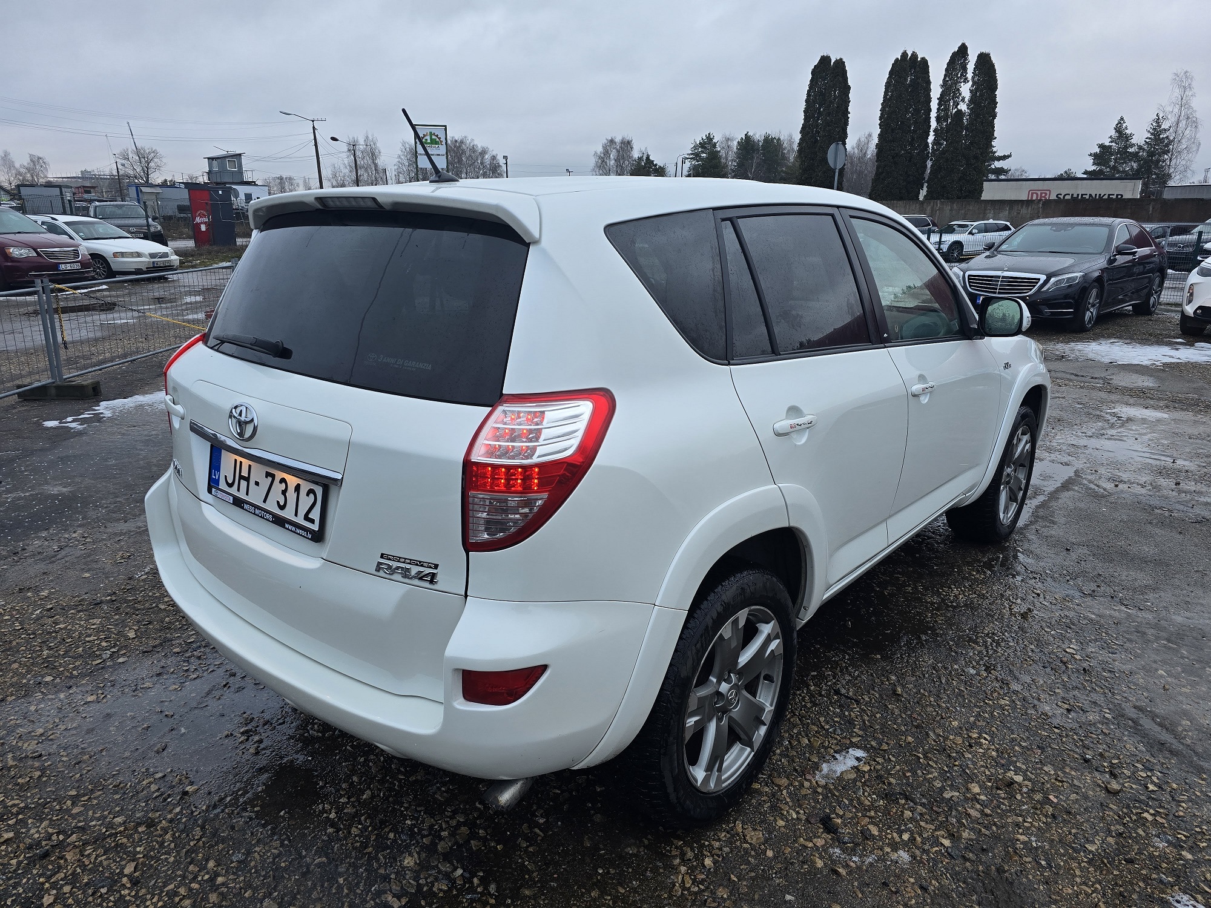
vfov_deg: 58.9
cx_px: 606
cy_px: 454
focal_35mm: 23
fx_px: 805
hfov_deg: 73.9
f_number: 1.7
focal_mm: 6.3
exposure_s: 1/180
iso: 80
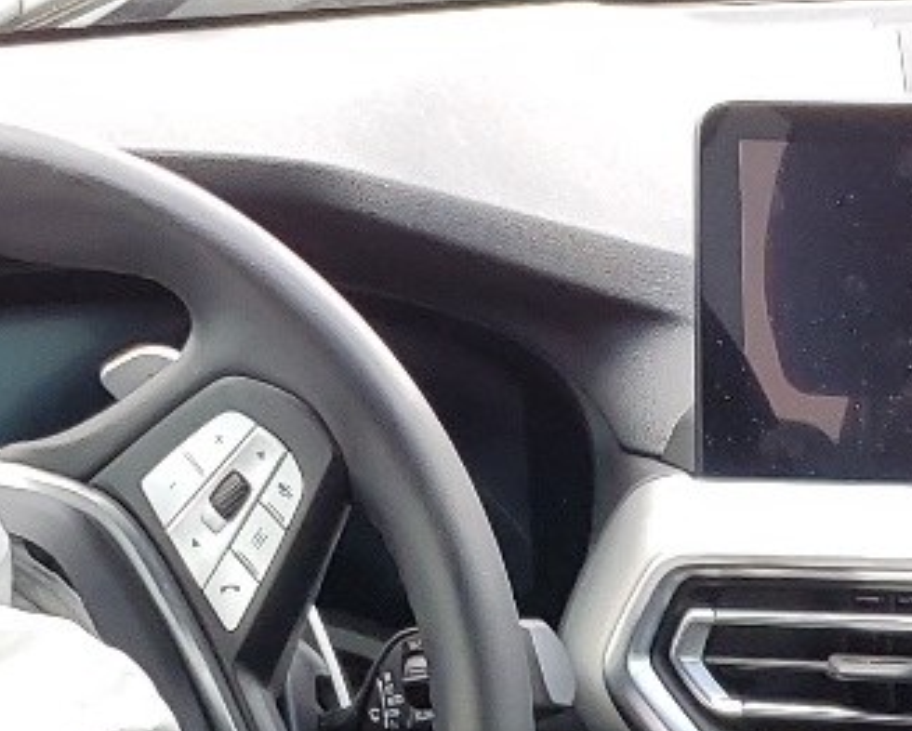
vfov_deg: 11.2
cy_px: 1504
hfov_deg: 15.0
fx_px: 3349
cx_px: 1107
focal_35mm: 124
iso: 55
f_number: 1.5
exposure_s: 1/60.2
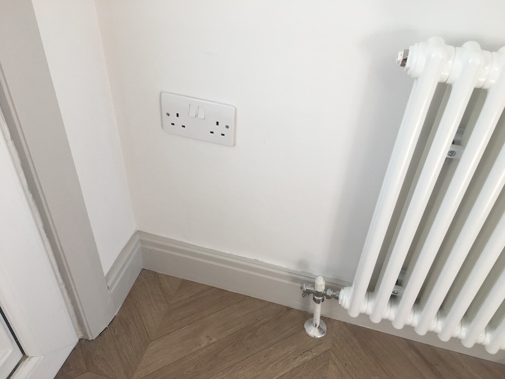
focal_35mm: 29
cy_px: 190
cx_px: 252
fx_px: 423
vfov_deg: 48.2
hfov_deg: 61.7
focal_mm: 4.15
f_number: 2.2
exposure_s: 1/100
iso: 40
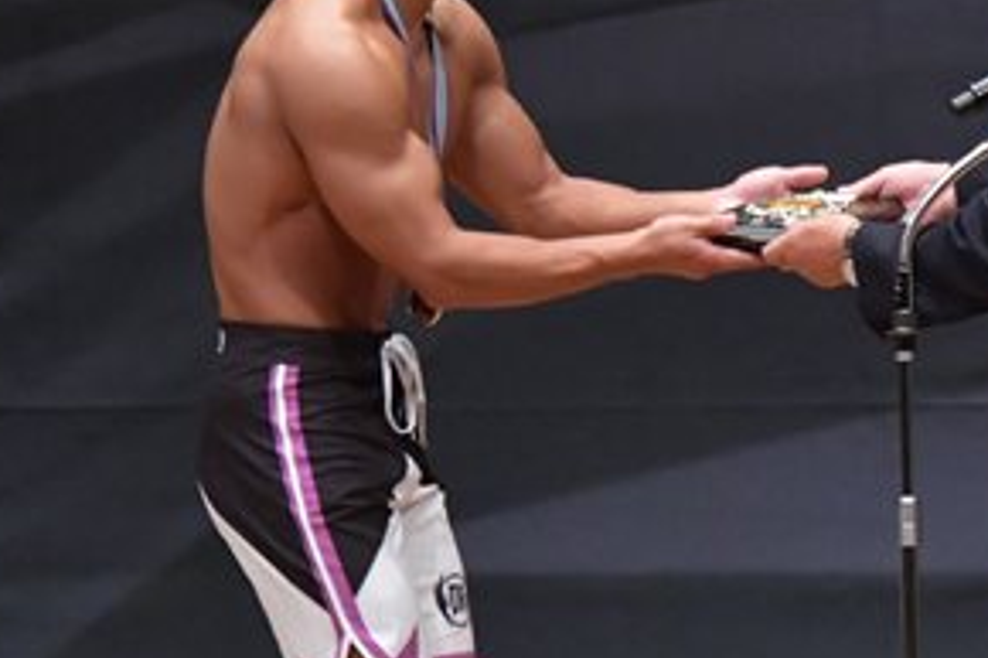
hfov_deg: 2.7
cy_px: 351
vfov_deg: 1.8
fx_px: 20900
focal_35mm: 762
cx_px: 887
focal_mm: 190
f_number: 5.6
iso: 6400
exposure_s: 1/400
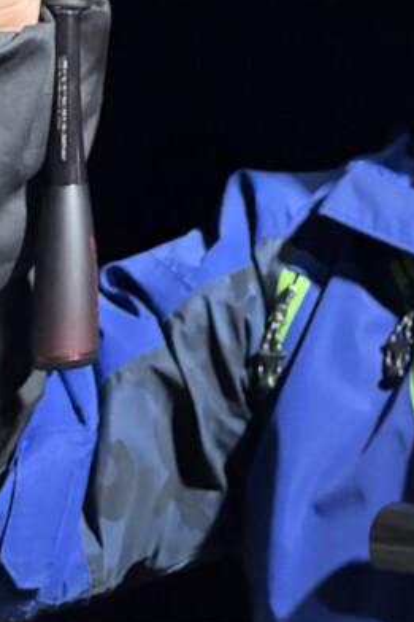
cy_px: 0
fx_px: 1191
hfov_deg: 18.0
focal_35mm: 69
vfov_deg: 27.6
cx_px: 582
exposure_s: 1/40
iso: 500
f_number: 1.6
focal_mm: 5.96
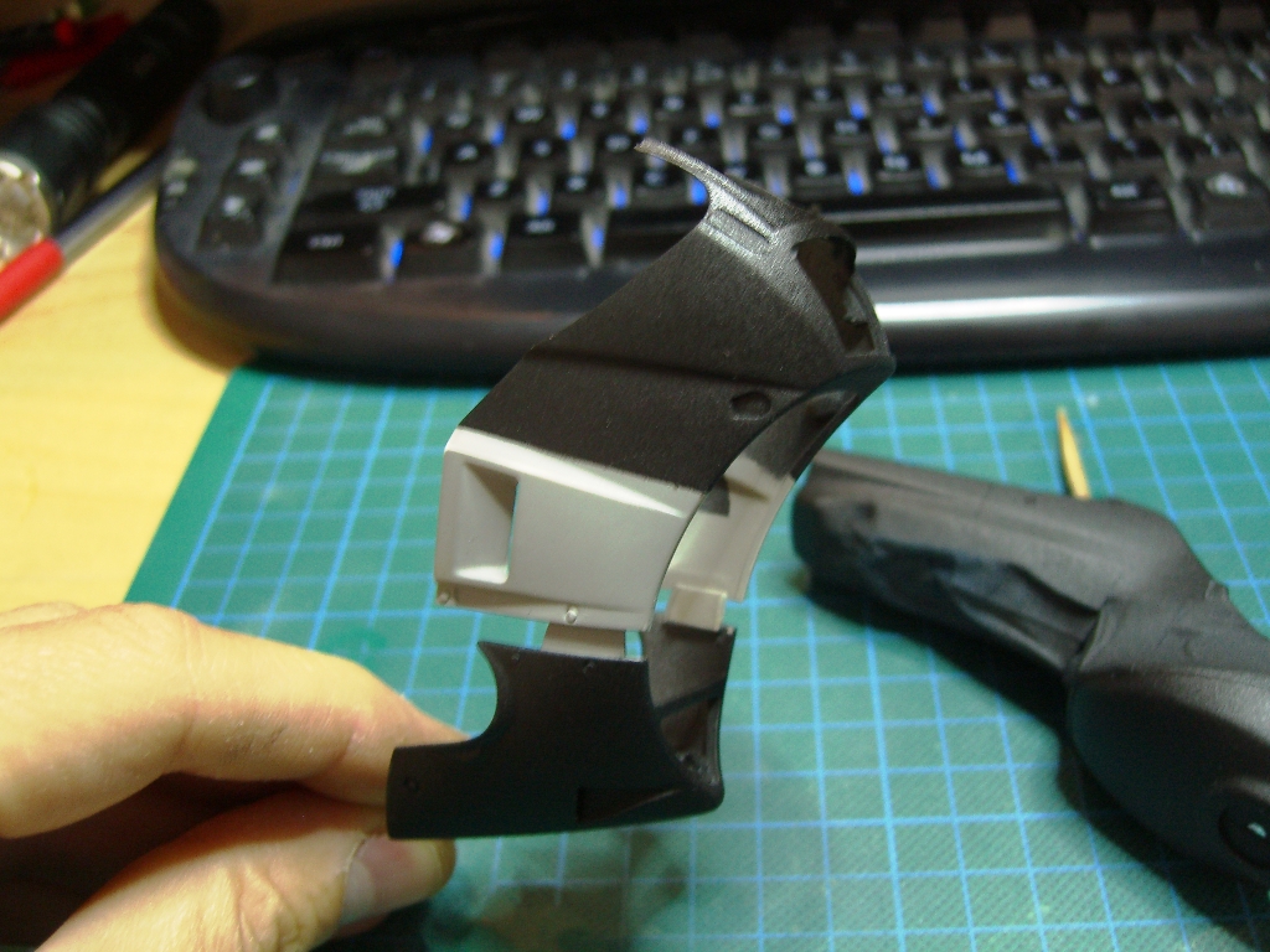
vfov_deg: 37.7
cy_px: 476
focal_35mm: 38
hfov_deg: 49.0
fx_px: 1394
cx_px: 635
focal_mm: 7.9
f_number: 2.8
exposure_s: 1/8
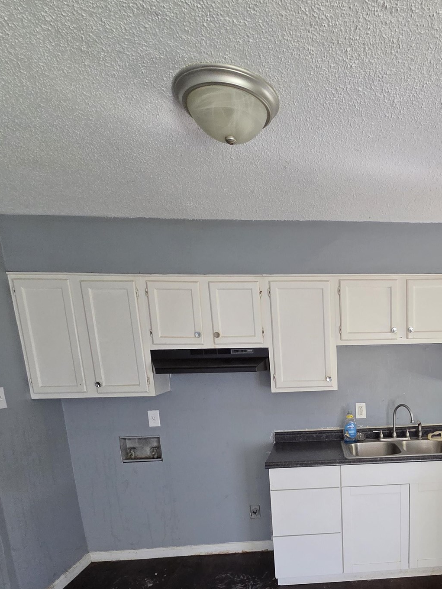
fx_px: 374
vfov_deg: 72.0
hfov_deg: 55.8
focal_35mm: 22
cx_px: 366
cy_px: 430
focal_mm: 2.2
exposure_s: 1/100
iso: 320
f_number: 2.2
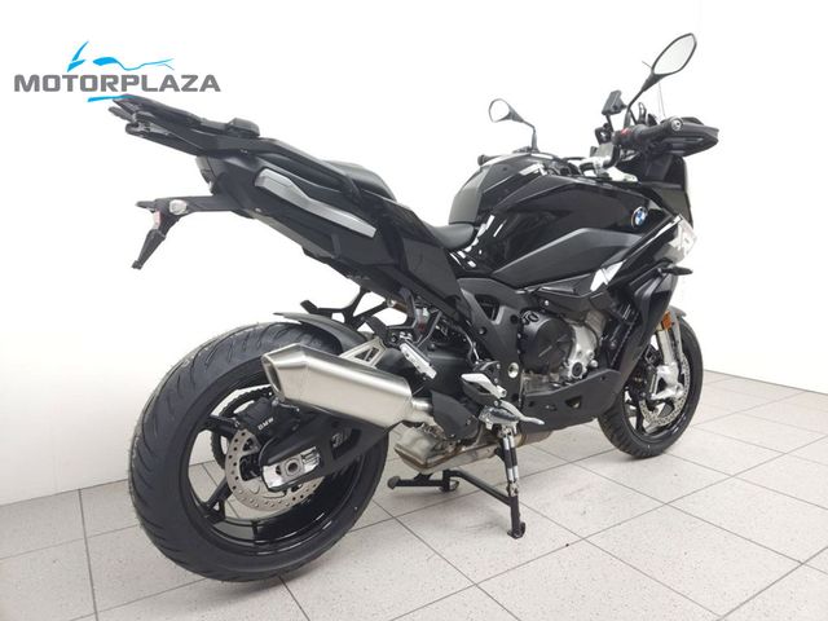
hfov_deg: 73.9
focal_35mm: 23
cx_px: 414
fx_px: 550
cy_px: 310
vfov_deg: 58.9
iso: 125
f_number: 1.8
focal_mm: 5.4
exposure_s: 1/33
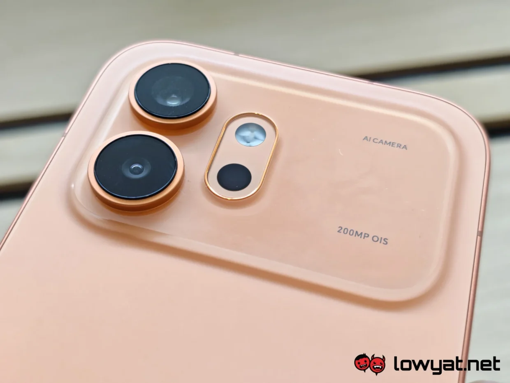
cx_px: 255
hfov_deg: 41.2
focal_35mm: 46
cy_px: 192
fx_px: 678
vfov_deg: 31.5
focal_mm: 5.4
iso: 64
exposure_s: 1/50
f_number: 1.6
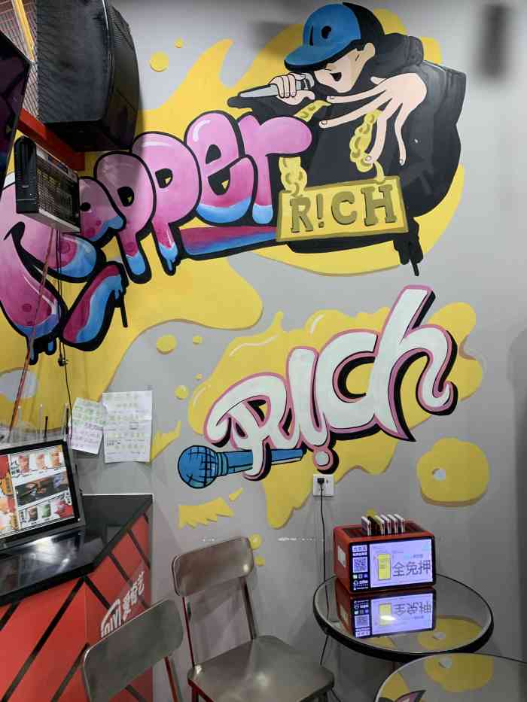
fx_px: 528
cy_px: 351
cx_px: 264
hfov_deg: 53.1
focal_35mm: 26
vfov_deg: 67.3
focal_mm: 4.25
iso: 100
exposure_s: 1/64.1
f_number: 1.8
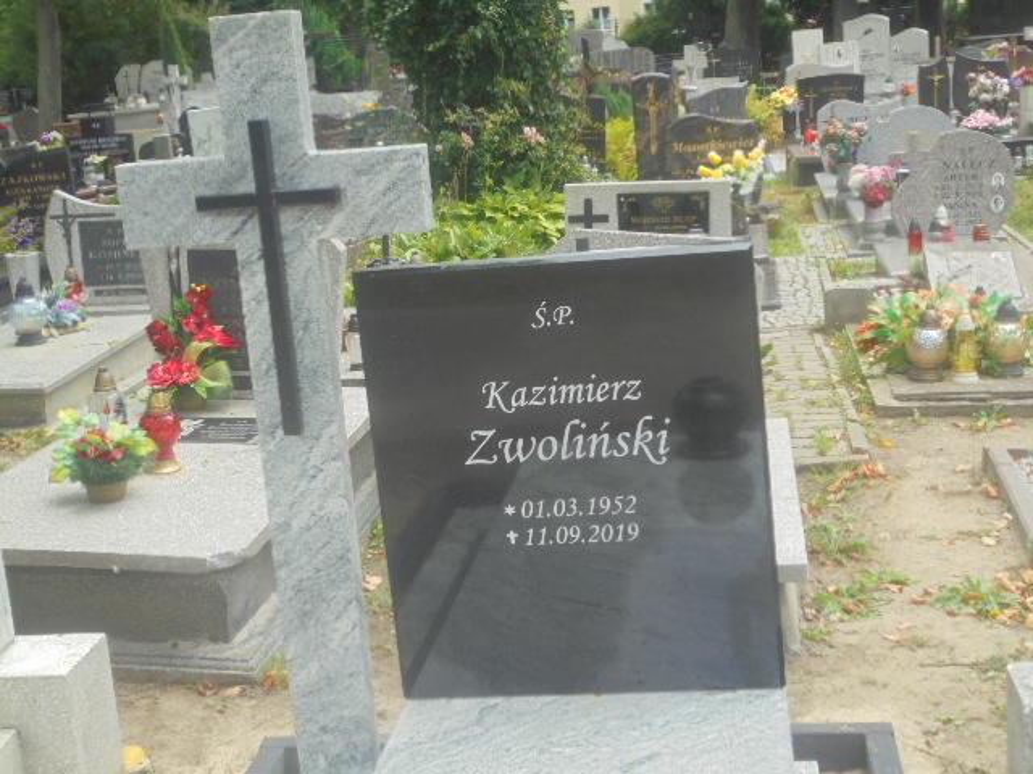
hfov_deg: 38.9
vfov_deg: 29.7
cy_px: 387
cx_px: 516
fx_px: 1462
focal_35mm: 49
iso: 100
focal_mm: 8.9
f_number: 4.8
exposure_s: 1/60
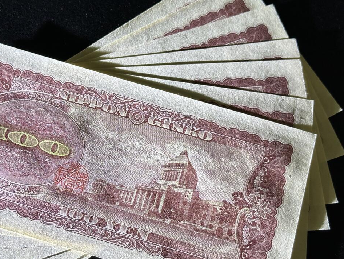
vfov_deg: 20.7
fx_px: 706
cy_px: 139
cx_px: 140
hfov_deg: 27.3
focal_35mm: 71
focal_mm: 6.86
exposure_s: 1/66
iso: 80
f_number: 1.78
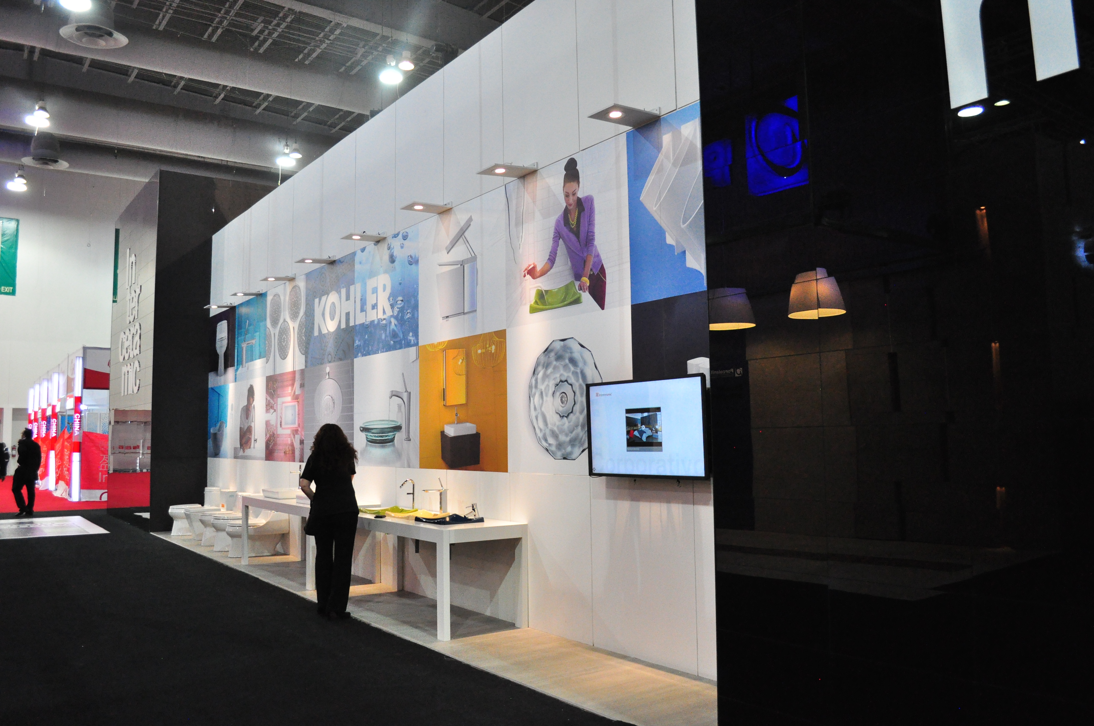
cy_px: 363
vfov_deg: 47.8
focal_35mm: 27
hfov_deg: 67.4
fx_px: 819
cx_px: 547
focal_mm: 18
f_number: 3.5
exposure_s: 1/200
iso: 2000
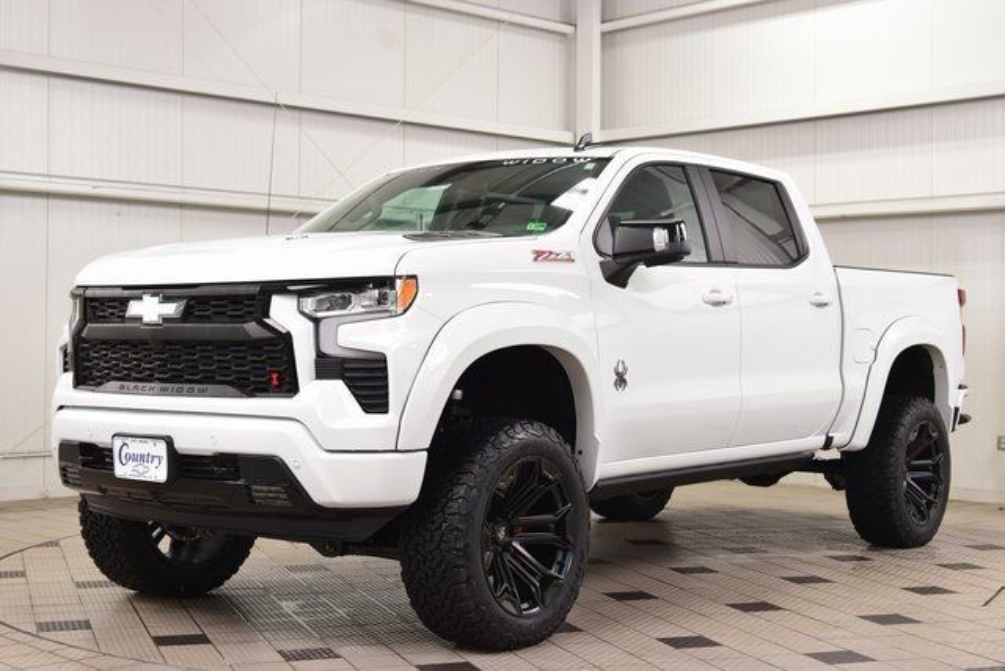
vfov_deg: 25.1
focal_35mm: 54
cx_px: 502
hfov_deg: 36.9
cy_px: 336
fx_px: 1508
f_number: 8
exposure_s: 1/60
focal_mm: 36
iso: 1250
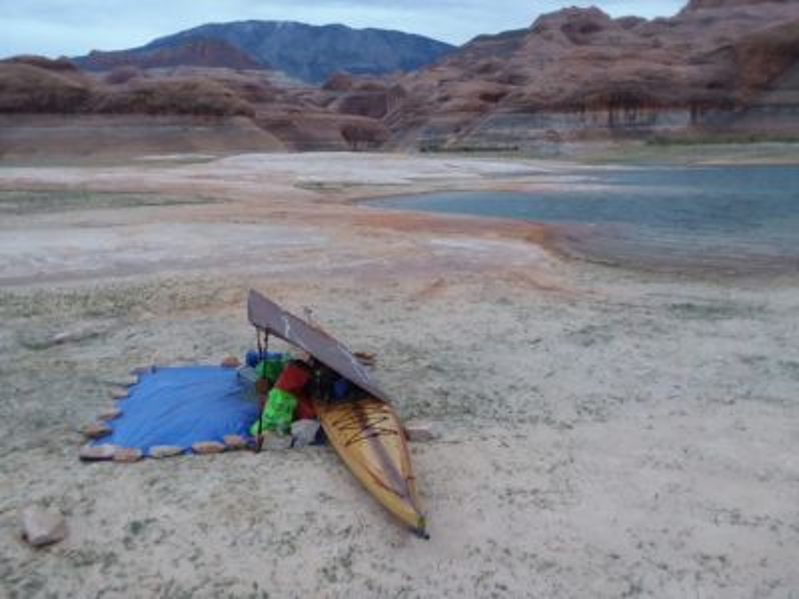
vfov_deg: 48.2
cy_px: 300
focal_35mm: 29
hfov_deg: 61.7
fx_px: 669
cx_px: 400
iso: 100
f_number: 1.9
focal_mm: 2.47
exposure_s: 1/30
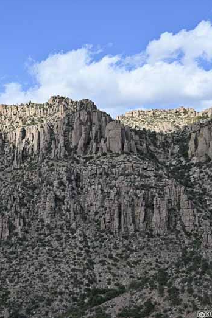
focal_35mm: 49
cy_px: 158
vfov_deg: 40.4
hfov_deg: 27.0
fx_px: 433
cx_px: 48
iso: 100
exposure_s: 1/640
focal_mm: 32
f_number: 5
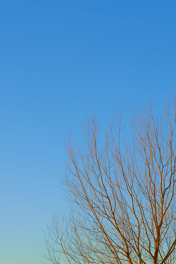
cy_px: 303
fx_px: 616
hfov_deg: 16.2
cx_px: 139
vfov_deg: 22.6
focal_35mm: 84
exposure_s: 1/40
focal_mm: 35
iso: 160
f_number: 9
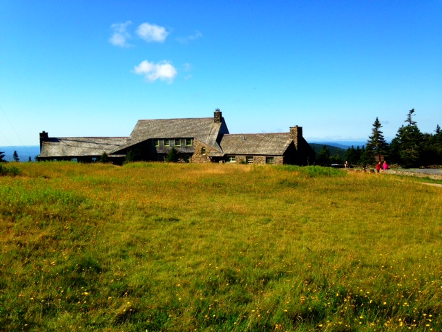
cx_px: 221
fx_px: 421
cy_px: 166
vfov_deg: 42.9
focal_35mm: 33
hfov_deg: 55.4
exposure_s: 1/1391
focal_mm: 4.12
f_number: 2.4
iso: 50
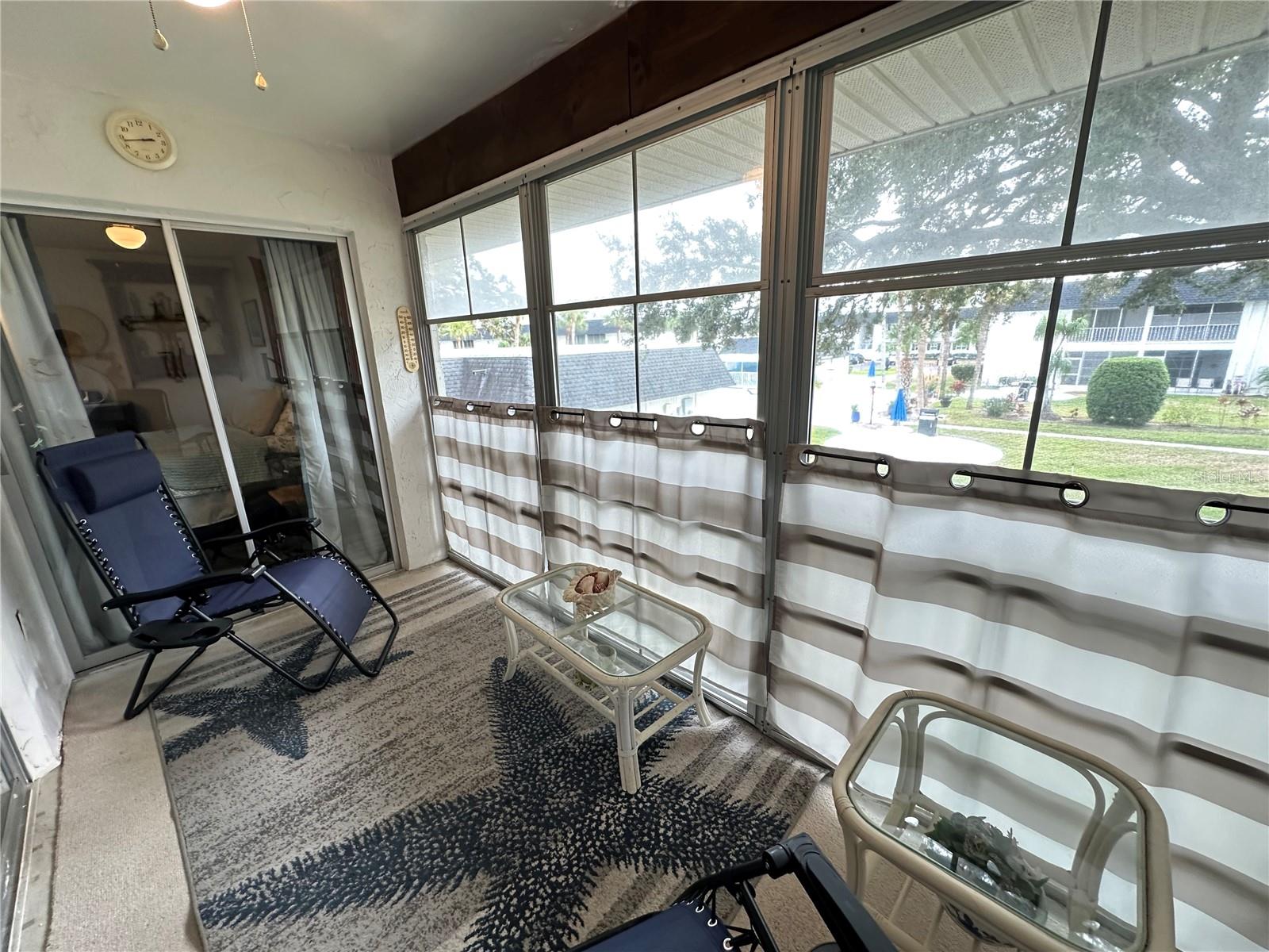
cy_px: 476
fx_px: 513
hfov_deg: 102.1
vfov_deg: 85.7
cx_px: 634
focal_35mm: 14
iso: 250
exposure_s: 1/60
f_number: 2.2
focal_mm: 2.22
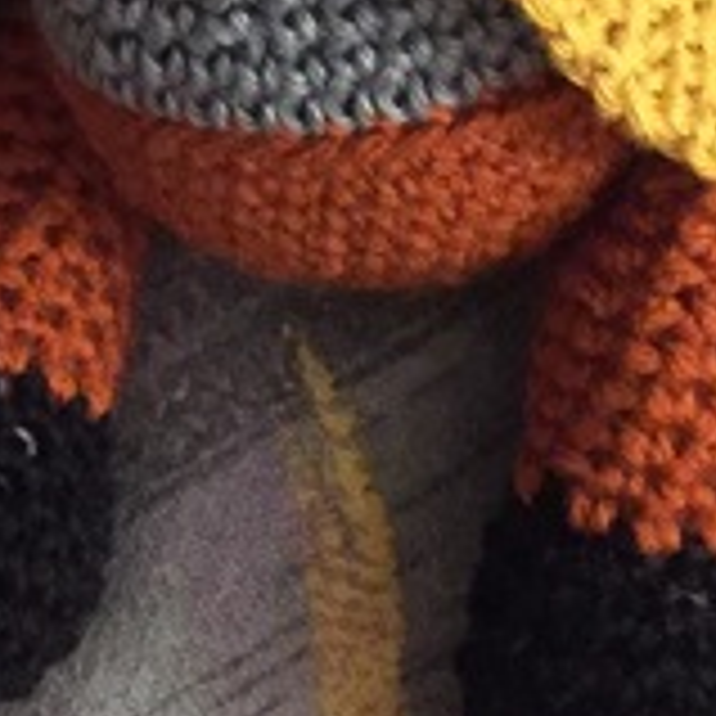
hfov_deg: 13.5
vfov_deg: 12.8
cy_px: -374
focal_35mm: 129
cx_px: 315
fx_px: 3019
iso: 500
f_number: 2.2
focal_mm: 4.15
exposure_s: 1/17
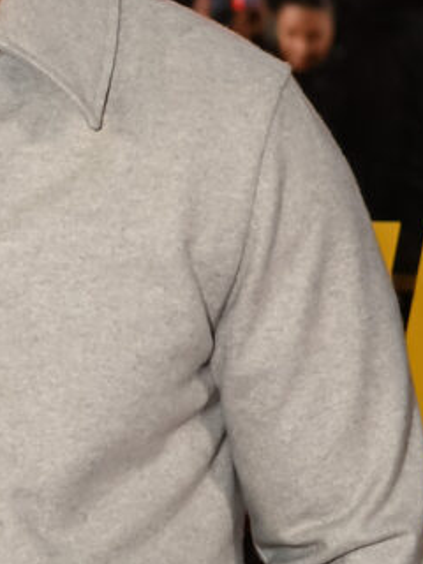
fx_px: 3764
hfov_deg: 6.4
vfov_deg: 8.6
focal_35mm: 231
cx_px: -104
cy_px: 444
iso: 1250
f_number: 4
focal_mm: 50
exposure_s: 1/400
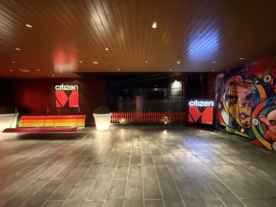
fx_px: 120
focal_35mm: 15
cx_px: 140
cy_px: 109
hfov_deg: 98.2
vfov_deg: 81.7
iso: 1600
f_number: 2.2
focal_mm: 2.22
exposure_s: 1/40
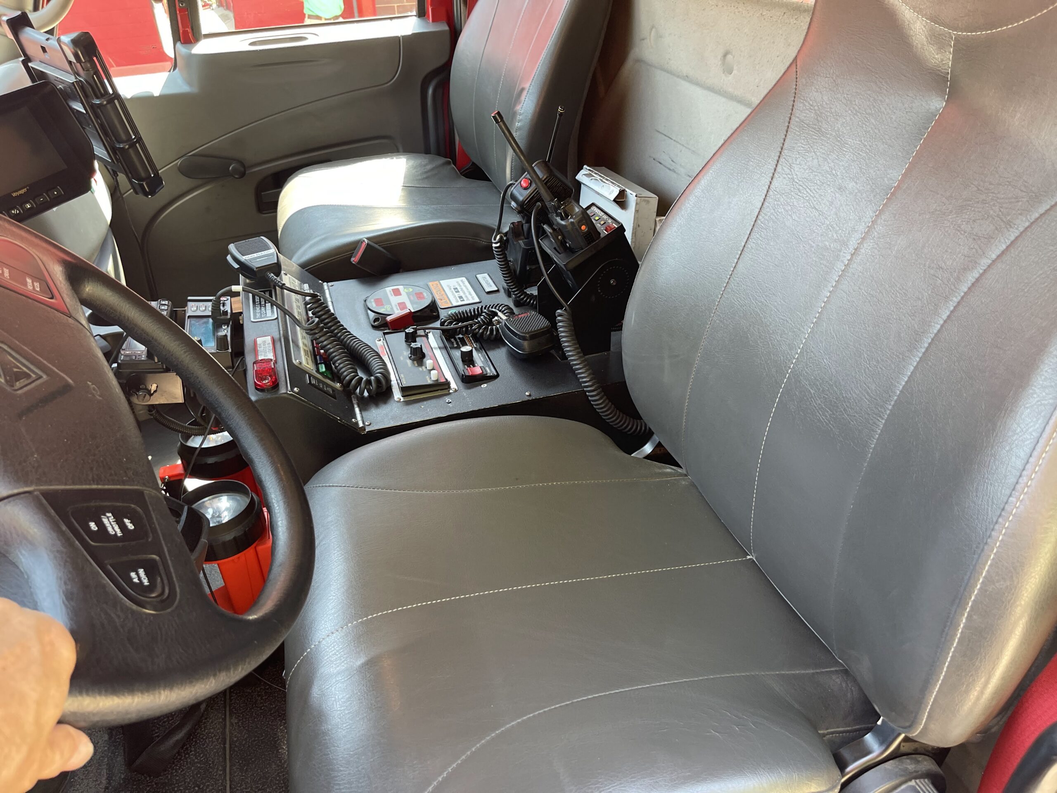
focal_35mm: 26
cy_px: 396
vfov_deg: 53.1
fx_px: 794
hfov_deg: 67.3
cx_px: 528
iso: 125
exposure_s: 1/103
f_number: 1.6
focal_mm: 5.1
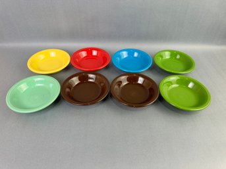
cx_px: 113
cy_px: 84
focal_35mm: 24
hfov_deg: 71.6
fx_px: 157
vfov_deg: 56.8
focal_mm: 6.76
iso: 64
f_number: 1.78
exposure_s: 1/157
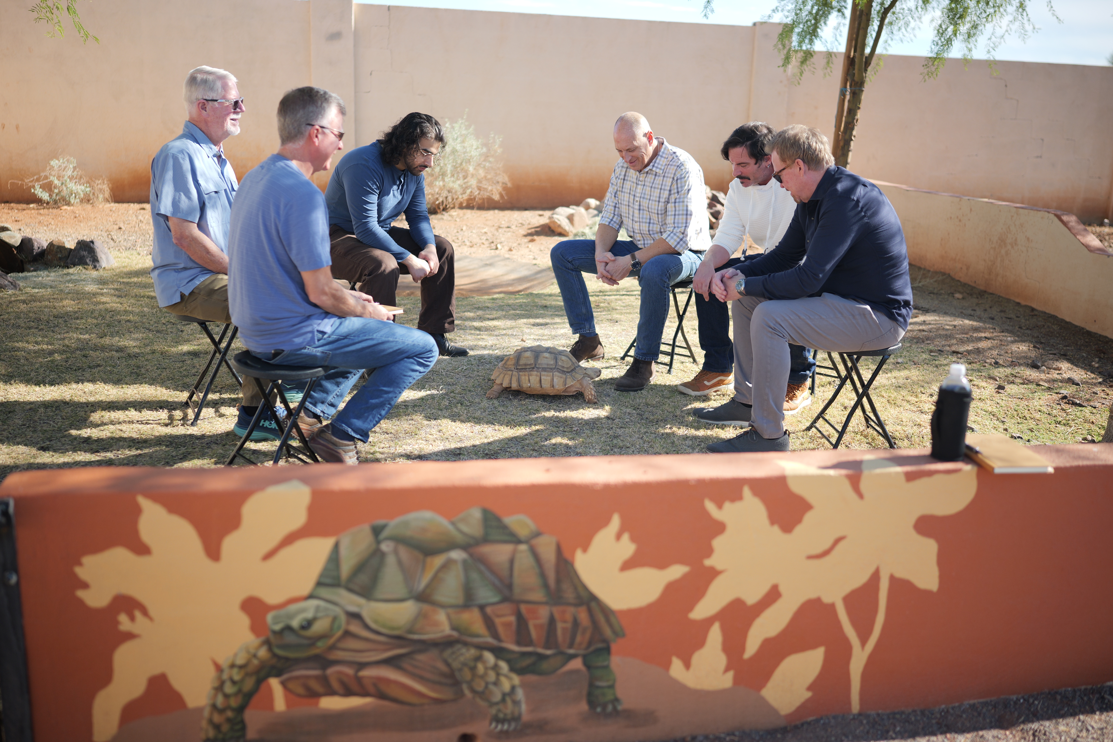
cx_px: 556
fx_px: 1082
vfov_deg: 37.9
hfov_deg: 54.4
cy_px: 371
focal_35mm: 35
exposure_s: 1/640
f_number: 1.4
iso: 400
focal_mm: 35
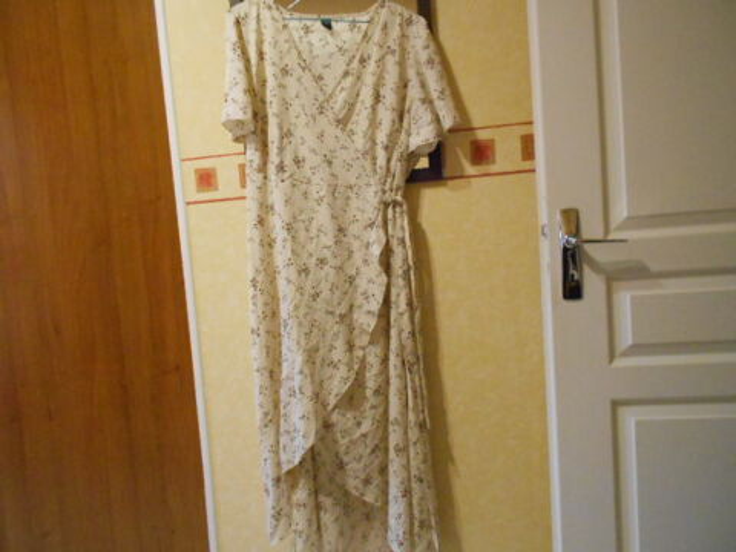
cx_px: 368
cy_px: 276
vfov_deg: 53.1
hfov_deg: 67.3
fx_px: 553
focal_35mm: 26
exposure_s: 1/30
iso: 800
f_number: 3.2
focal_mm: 4.6
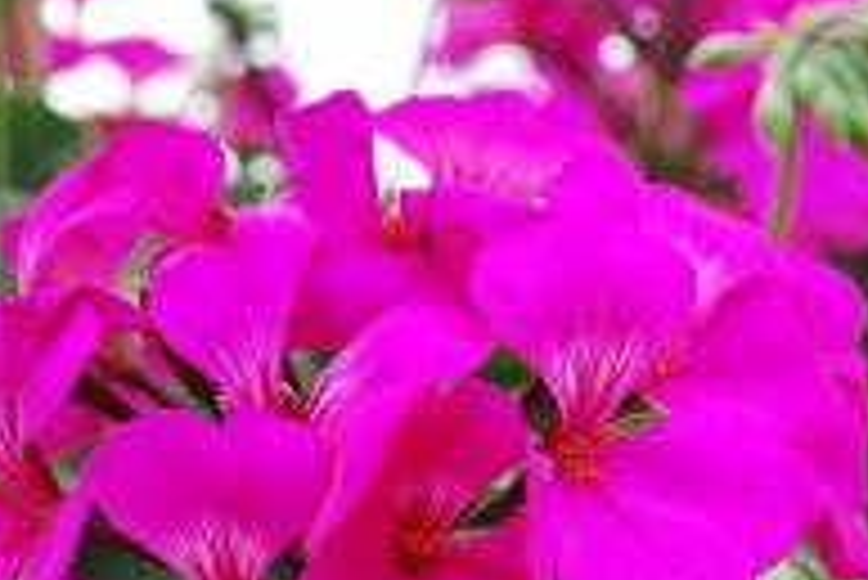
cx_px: 418
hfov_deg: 18.7
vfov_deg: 12.5
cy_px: 549
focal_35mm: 109
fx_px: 2631
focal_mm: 35
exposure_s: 1/60
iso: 200
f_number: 7.1
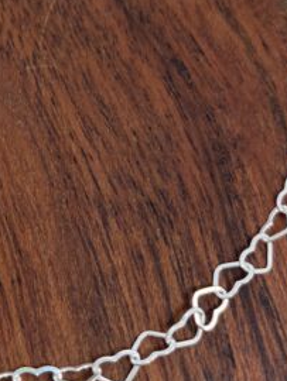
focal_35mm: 77
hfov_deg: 18.9
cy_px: 59
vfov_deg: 24.8
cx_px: 31
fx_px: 850
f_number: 1.8
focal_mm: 4.25
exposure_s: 1/117
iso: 125
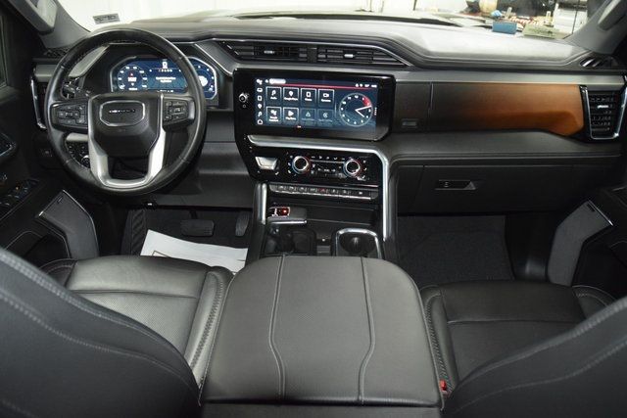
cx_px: 314
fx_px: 470
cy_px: 209
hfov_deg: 67.4
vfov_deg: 48.0
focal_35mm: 27
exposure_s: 1/60
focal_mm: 18
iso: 3200
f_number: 3.5
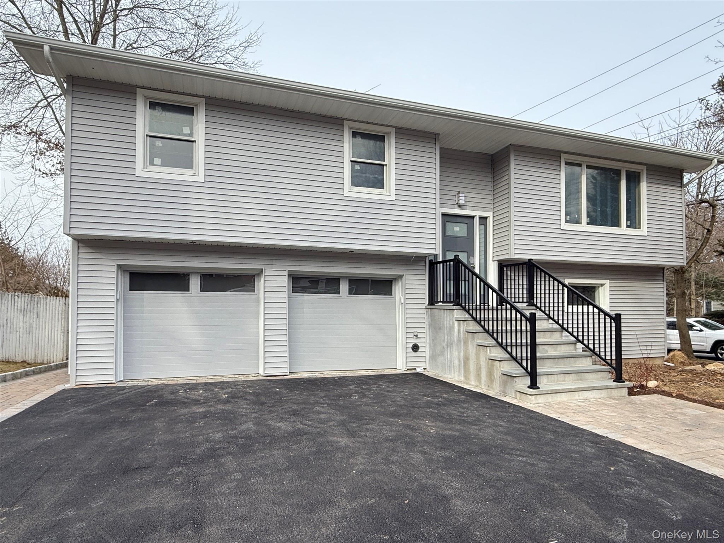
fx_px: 293
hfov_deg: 102.1
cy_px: 272
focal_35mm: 14
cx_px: 362
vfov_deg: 85.7
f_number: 2.2
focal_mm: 2.22
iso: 50
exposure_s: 1/490
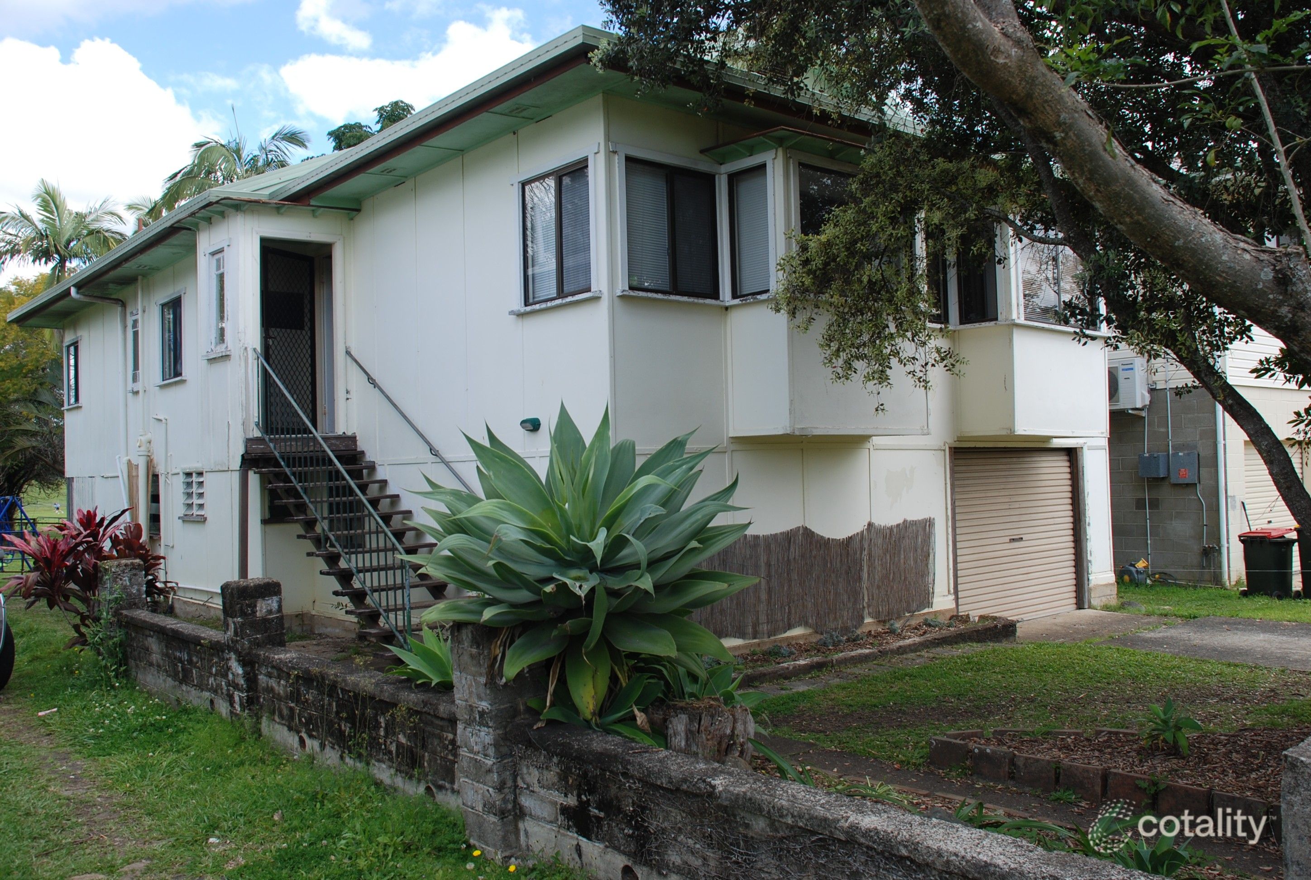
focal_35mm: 30
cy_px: 440
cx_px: 656
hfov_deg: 61.8
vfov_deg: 43.8
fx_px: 1095
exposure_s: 1/125
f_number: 5.6
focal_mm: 20
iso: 100
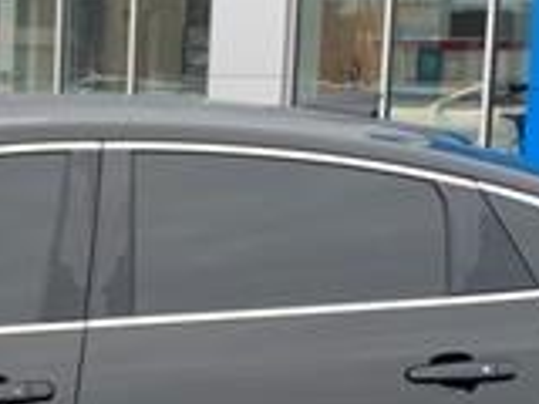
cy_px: 310
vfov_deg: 14.2
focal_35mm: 104
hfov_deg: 18.3
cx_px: -34
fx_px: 1619
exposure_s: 1/176
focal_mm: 4.25
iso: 25
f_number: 1.8
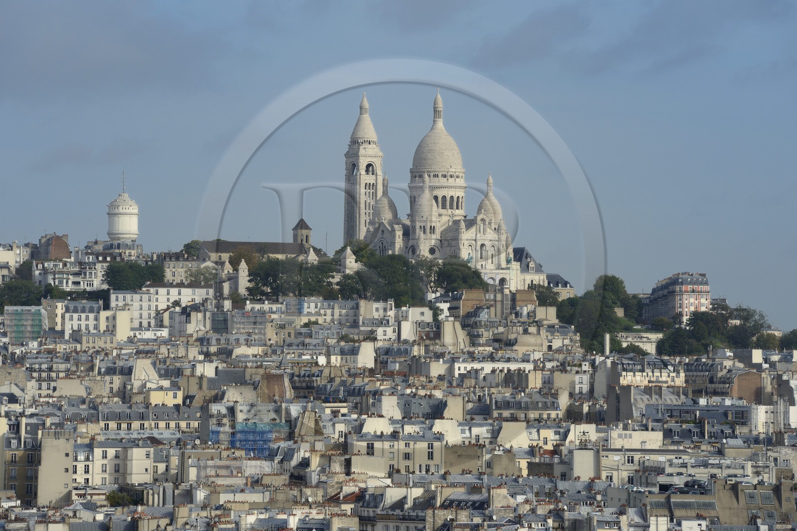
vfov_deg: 6.9
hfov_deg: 10.3
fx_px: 4427
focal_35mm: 200
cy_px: 266
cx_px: 398
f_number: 11
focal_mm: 200
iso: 200
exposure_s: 1/320
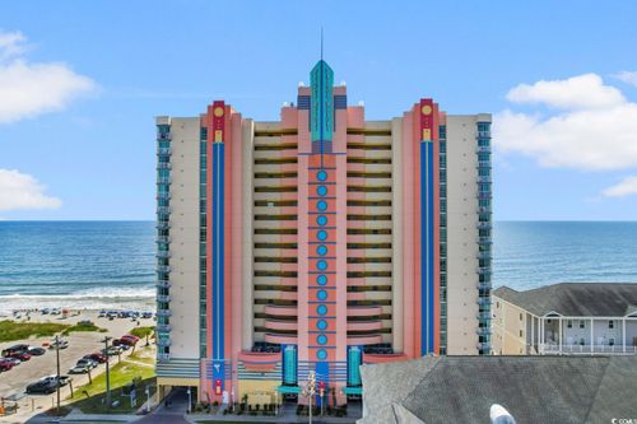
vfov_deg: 57.2
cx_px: 318
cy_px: 212
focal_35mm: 22
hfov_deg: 78.6
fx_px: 389
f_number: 2.8
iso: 140
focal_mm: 8.38
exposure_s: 1/500
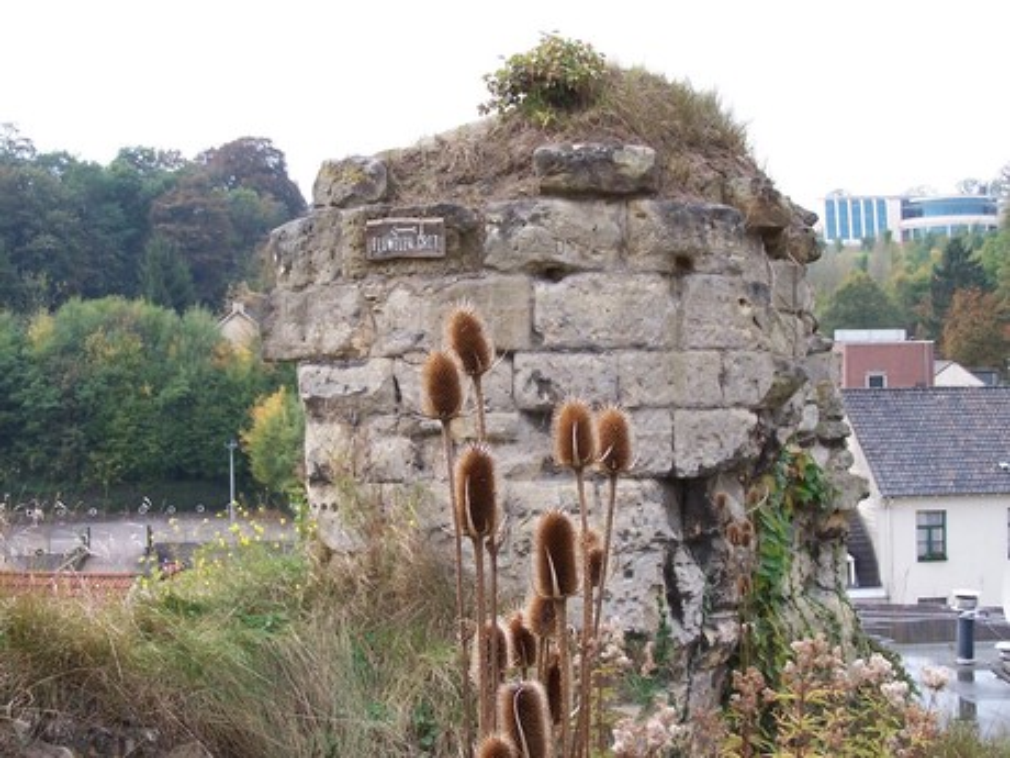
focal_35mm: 51
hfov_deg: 37.5
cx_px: 505
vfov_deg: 28.6
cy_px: 379
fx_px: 1488
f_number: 3.2
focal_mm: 8.5
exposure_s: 1/180
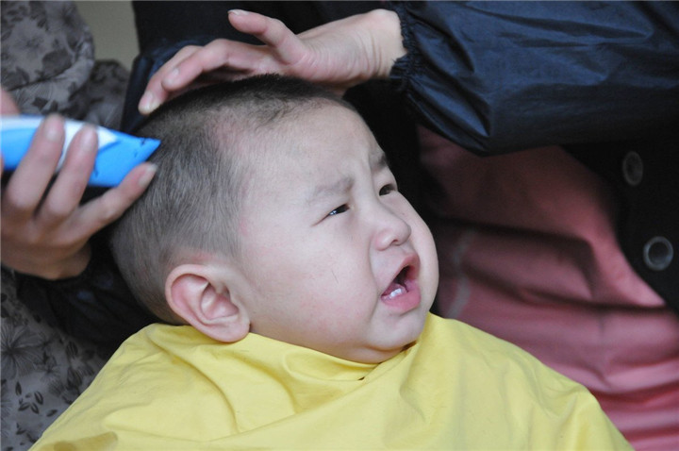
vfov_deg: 8.7
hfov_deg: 13.1
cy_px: 226
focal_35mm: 158
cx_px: 340
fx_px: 2967
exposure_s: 1/80
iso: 1600
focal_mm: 105
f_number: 5.3
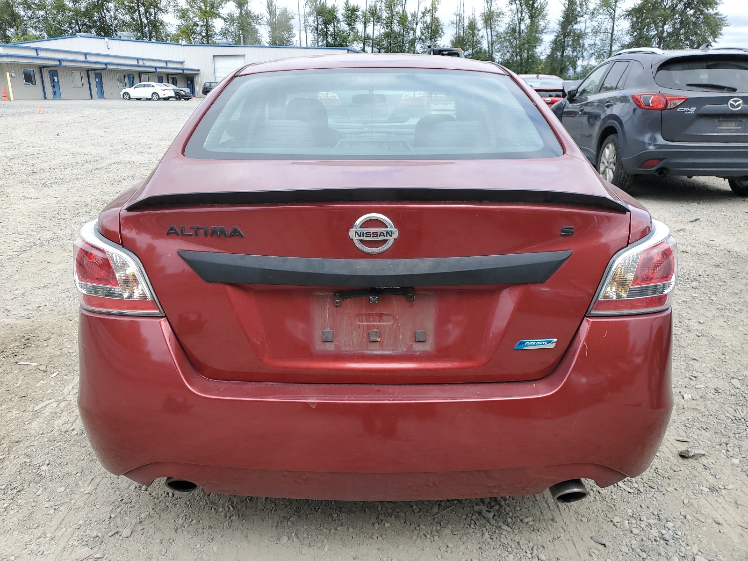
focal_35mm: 26
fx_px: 562
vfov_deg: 53.1
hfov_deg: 67.3
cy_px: 280
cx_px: 374
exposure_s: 1/1250
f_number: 1.5
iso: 50
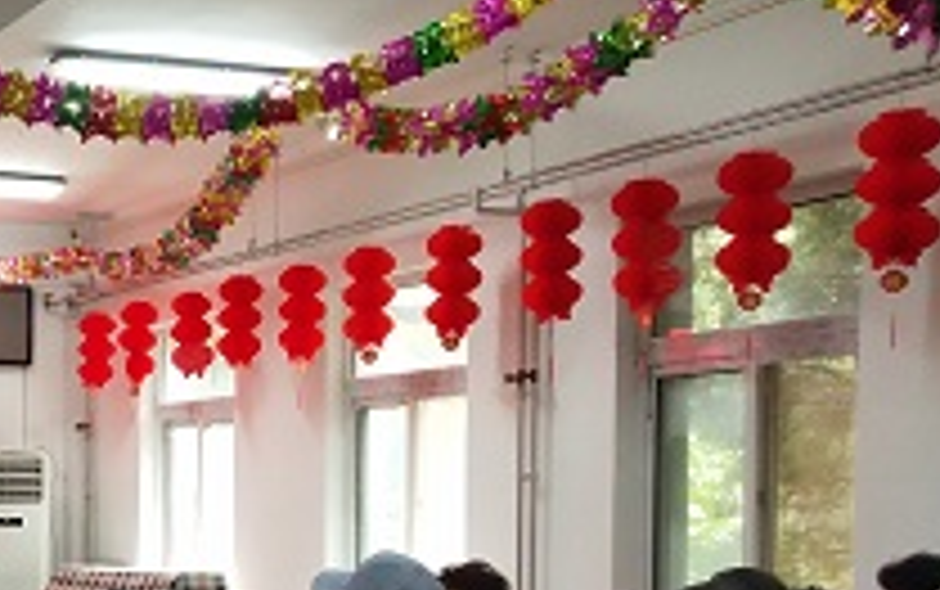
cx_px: -144
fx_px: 1949
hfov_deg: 24.9
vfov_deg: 16.8
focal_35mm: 76
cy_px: 606
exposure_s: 1/50
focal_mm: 3.95
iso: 169
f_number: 1.8
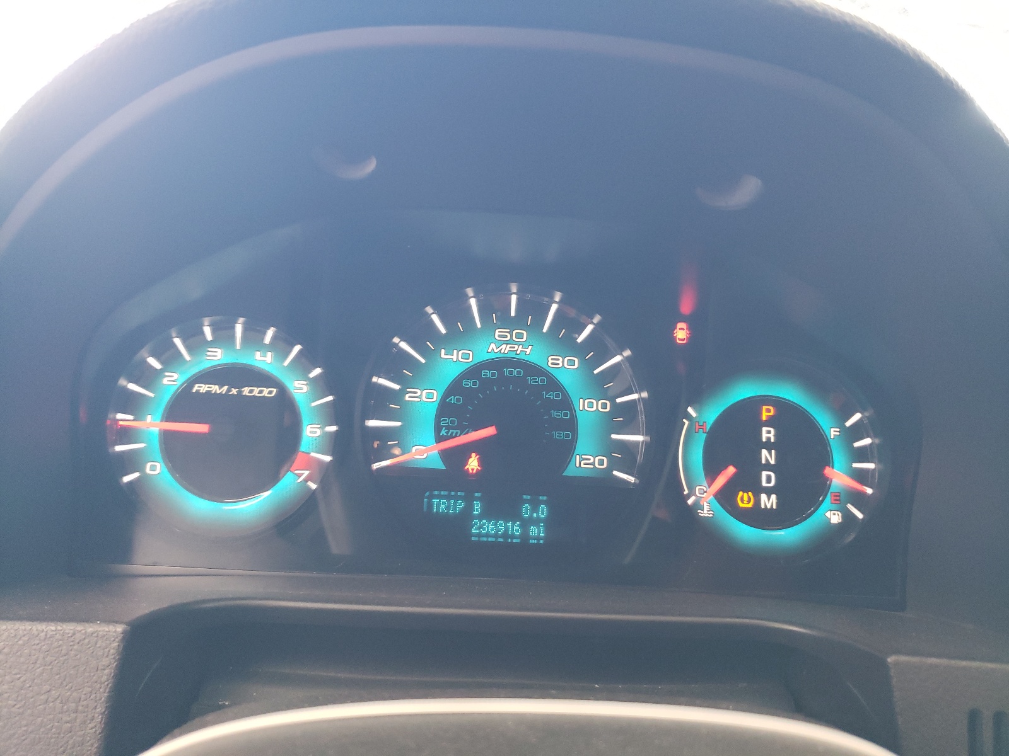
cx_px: 504
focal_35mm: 26
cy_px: 378
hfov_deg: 67.3
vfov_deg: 53.1
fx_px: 758
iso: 248
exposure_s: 1/33
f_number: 1.5
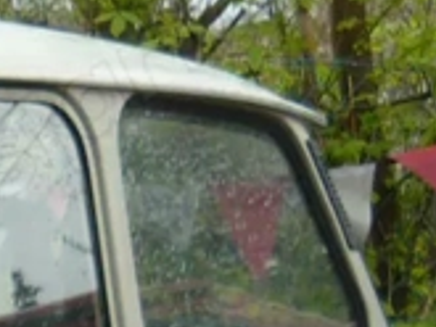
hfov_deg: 8.9
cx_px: -618
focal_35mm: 200
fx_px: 2521
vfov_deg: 7.1
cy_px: 694
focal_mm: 5.5
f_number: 2.8
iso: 100
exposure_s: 1/400
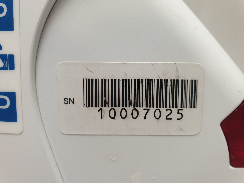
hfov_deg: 67.3
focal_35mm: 26
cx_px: 122
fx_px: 183
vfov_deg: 53.1
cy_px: 92
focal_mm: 4.3
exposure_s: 1/50
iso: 50
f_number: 2.4
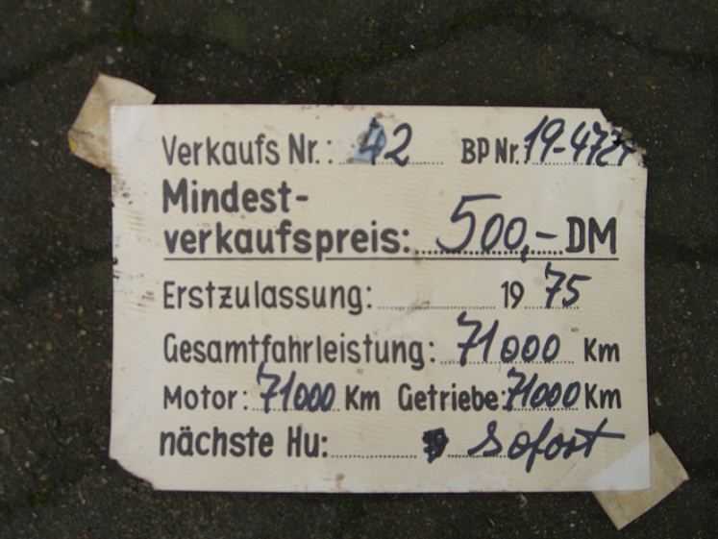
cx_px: 359
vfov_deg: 37.8
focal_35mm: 38
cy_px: 270
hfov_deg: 49.0
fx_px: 789
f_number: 2.8
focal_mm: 7.9
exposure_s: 1/320
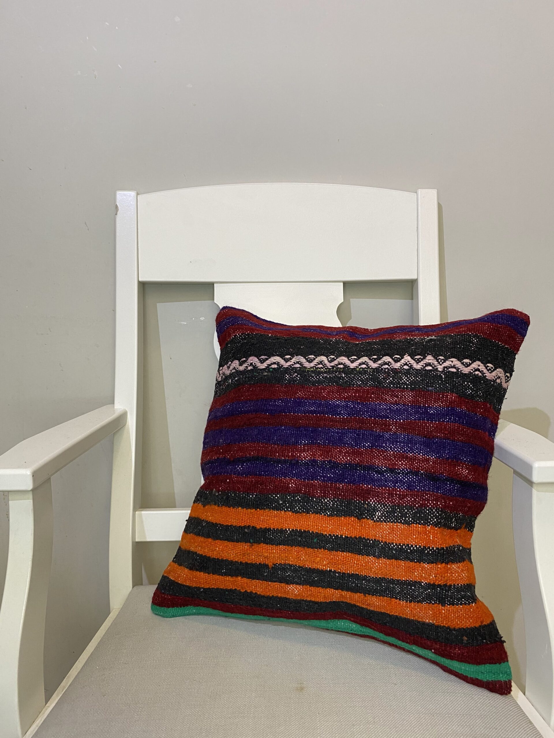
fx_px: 555
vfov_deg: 67.3
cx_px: 277
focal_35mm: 26
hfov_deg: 53.1
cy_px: 369
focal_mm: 4.25
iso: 125
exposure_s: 1/95
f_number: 1.8
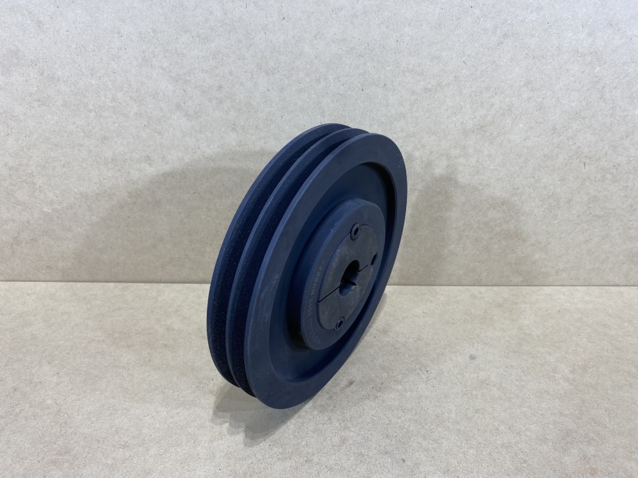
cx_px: 319
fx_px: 479
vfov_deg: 53.1
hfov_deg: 67.3
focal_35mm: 26
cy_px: 239
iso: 32
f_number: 1.8
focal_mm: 4.25
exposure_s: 1/109
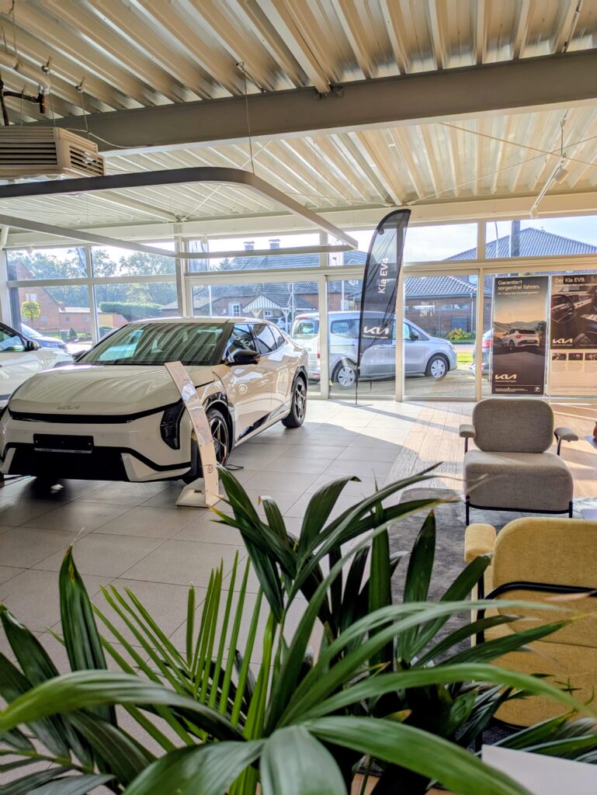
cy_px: 398
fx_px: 574
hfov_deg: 54.9
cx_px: 298
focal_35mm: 25
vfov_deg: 69.4
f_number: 1.89
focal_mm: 5.43
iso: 45
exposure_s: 1/1147
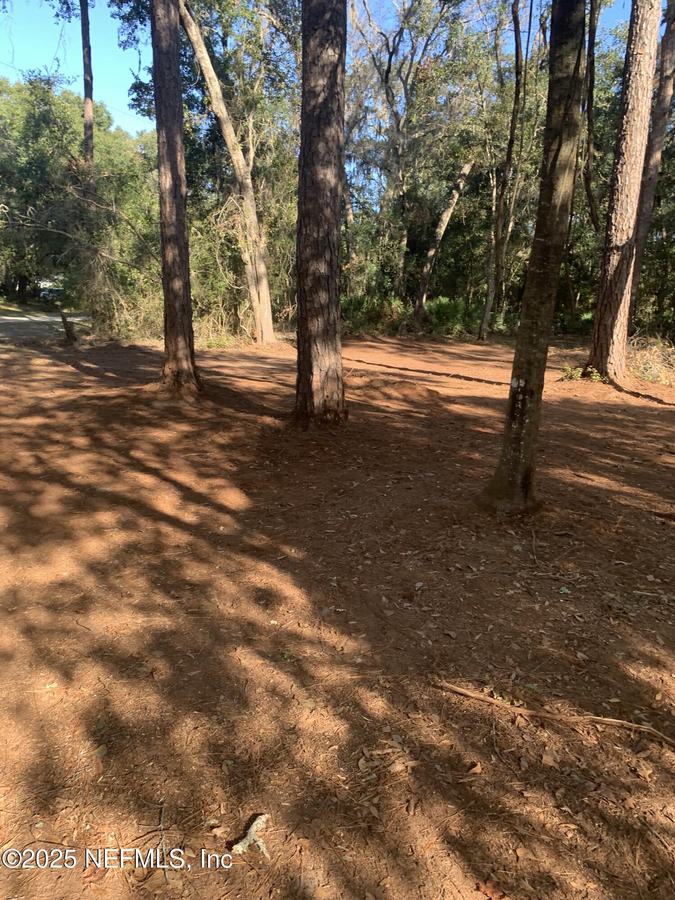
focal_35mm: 26
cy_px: 450
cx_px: 338
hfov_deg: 53.1
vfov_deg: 67.3
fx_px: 676
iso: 25
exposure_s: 1/133
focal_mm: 4.25
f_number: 1.8
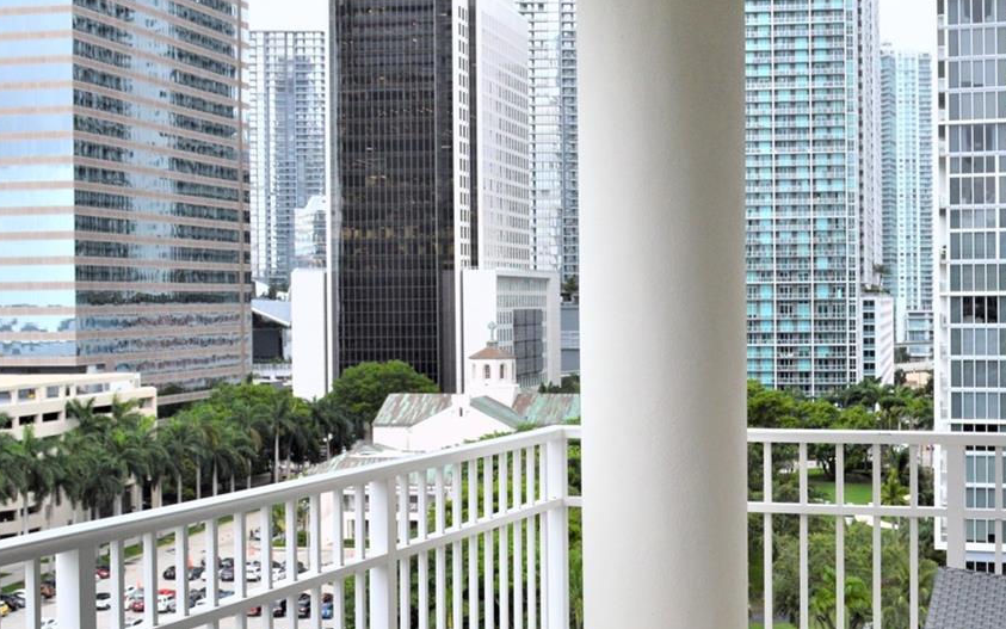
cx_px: 690
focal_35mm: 58
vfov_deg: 22.4
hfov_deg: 34.7
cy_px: 325
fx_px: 1590
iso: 400
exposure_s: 1/125
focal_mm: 20
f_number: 9
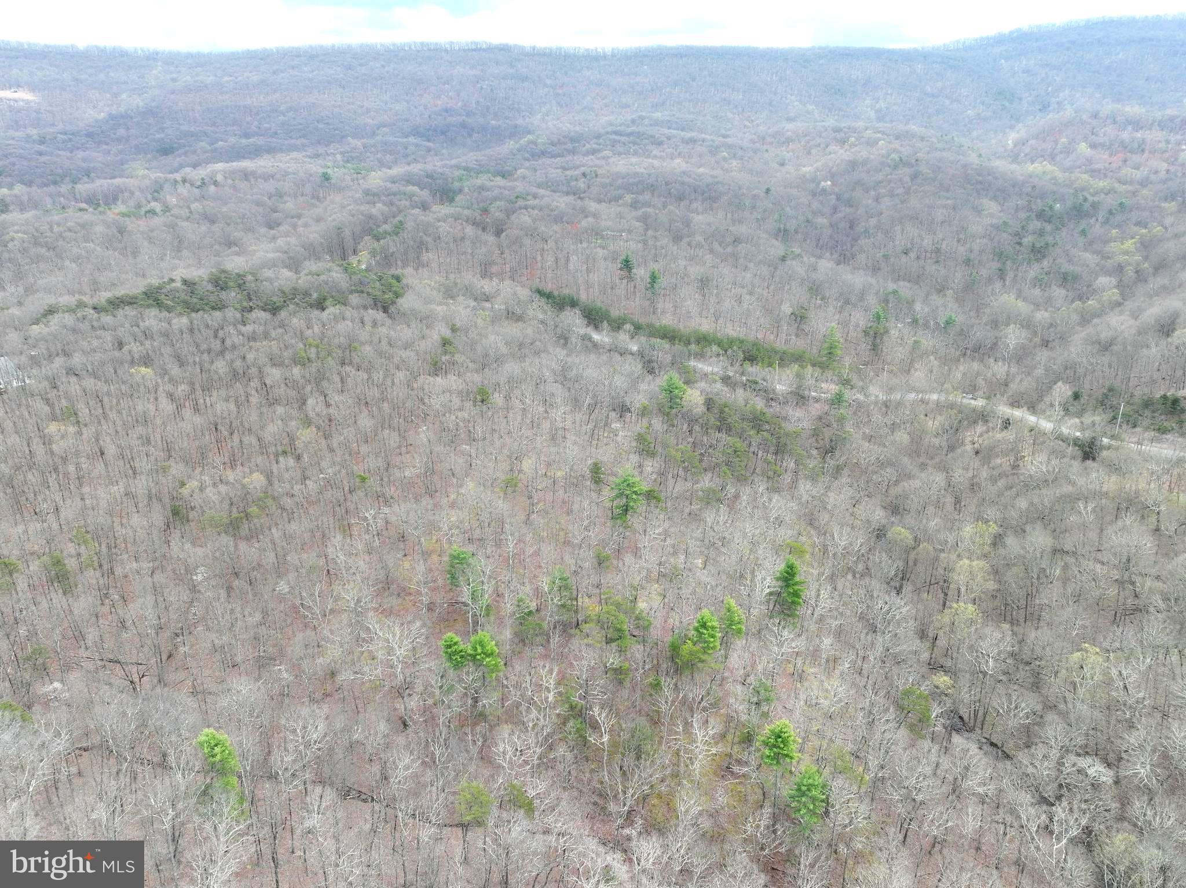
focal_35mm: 24
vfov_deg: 56.8
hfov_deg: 71.6
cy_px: 444
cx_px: 593
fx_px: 822
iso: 410
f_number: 2.8
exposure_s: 1/1000
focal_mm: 12.29
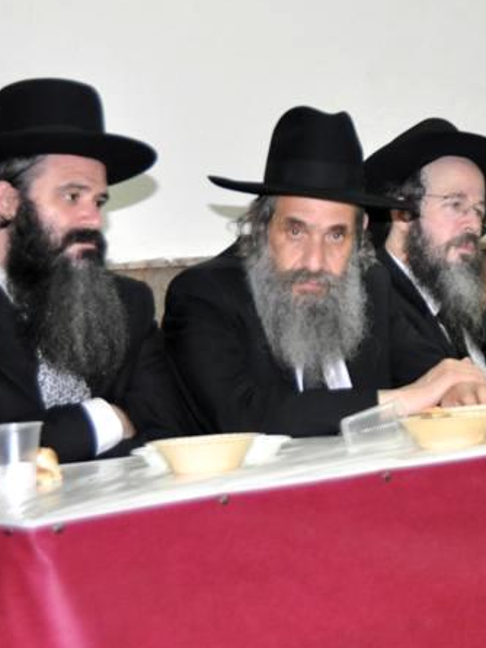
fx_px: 2358
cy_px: 170
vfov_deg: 15.6
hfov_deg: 11.4
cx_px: 642
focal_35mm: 126
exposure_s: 1/60
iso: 800
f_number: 4.2
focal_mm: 38
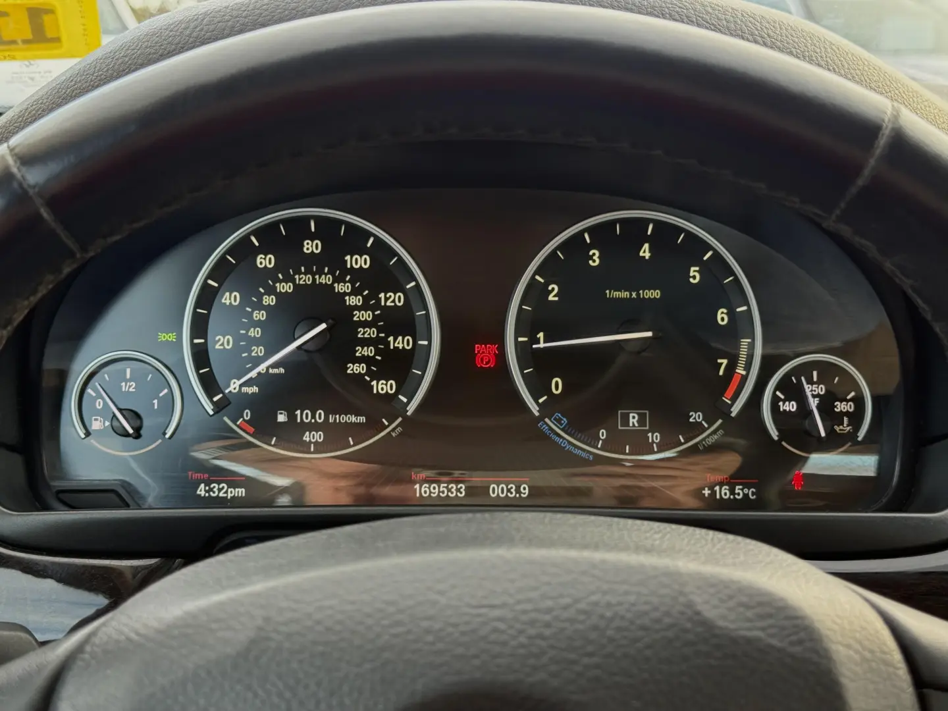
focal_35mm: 48
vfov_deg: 30.3
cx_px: 474
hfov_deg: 39.7
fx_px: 1315
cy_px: 356
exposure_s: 1/166
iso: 160
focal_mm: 6.76
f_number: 1.78
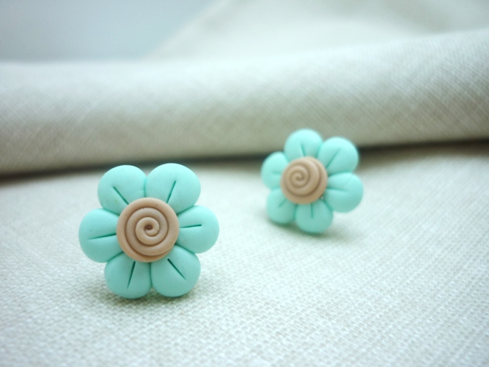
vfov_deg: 42.9
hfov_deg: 55.4
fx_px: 466
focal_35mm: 33
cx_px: 244
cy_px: 184
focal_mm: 5.5
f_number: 2.8
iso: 80
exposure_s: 1/30
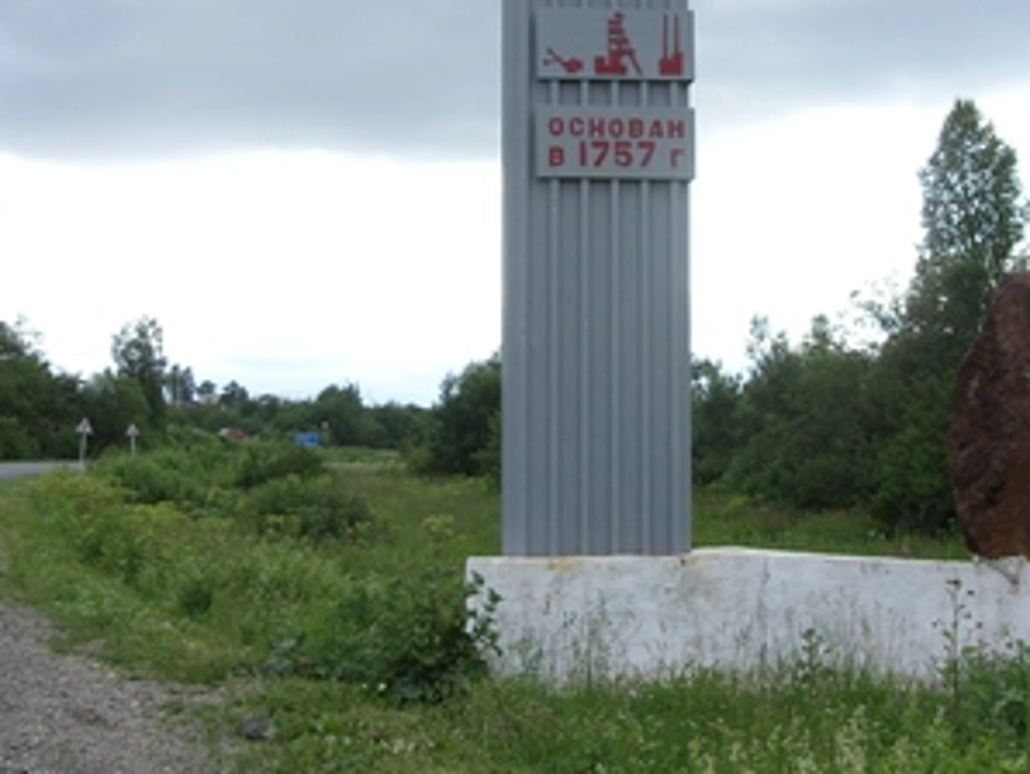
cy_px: 252
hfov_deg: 28.5
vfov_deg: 21.6
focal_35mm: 68
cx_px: 517
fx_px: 2025
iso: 50
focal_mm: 6.3
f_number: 2.8
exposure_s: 1/438
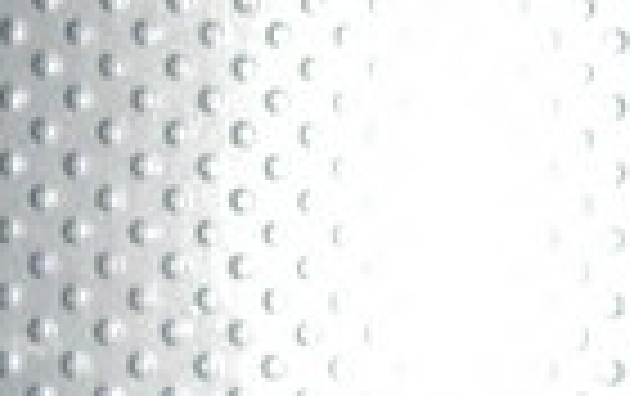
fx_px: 5056
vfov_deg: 4.5
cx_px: 1472
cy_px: 423
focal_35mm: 294
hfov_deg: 6.8
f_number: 4.8
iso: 79
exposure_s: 1/64
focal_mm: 7.8
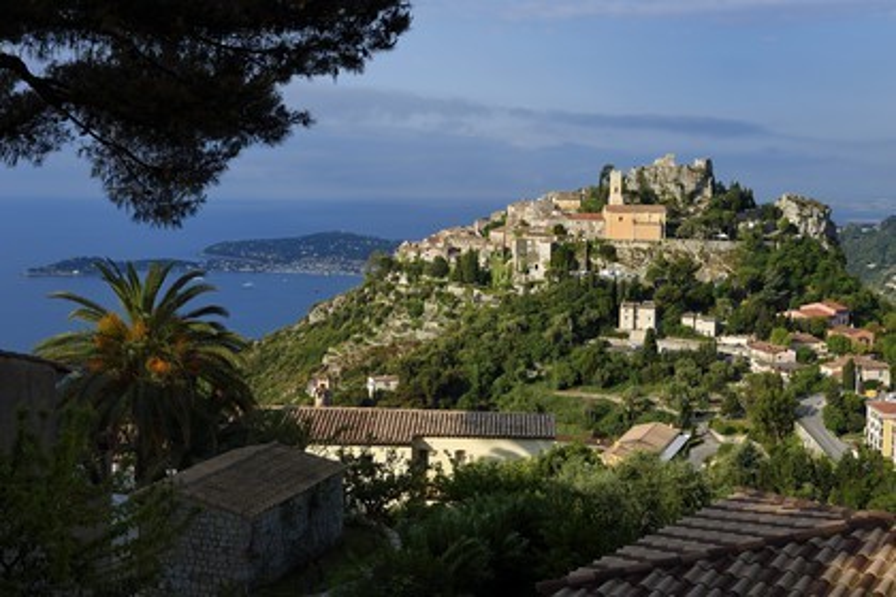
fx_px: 1120
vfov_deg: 29.9
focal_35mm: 45
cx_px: 448
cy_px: 298
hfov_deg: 43.6
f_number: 10
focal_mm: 45
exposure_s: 1/250
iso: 200
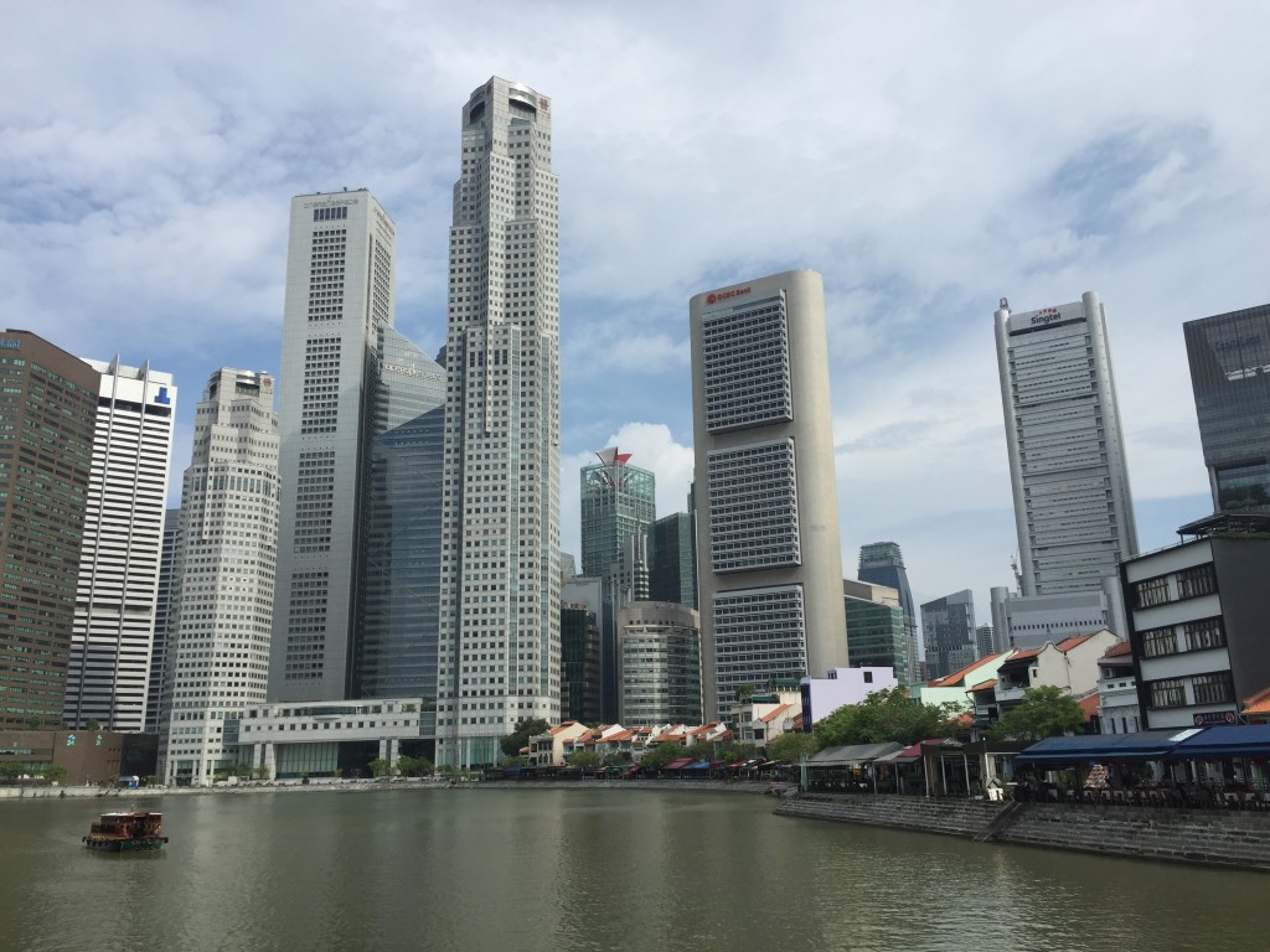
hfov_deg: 61.7
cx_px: 635
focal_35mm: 29
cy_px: 476
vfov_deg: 48.2
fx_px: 1064
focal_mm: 4.15
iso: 32
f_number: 2.2
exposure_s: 1/2475
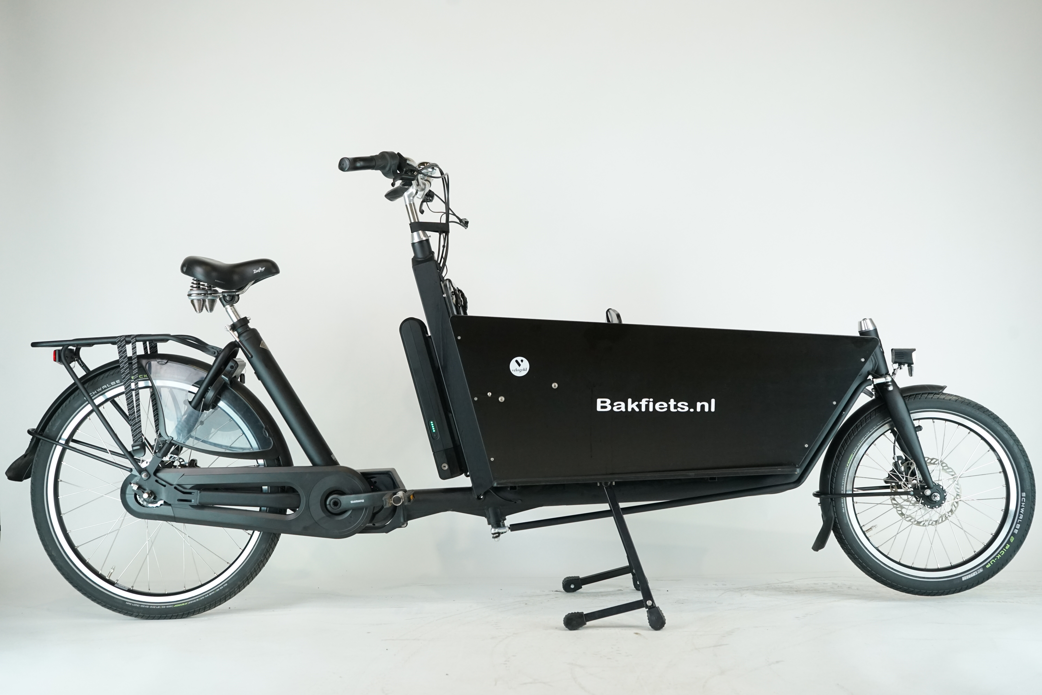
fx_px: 1158
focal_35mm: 40
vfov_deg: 33.4
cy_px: 348
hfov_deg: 48.5
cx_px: 521
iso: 2000
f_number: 6.3
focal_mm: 40
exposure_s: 1/200
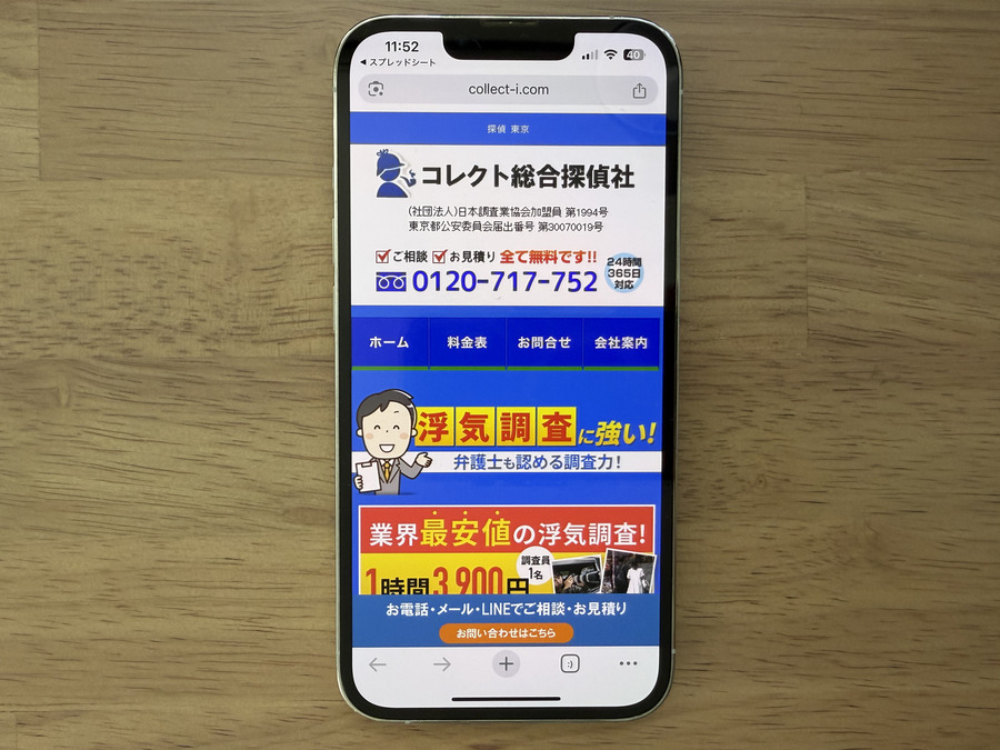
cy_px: 375
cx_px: 500
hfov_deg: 71.6
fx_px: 693
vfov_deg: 56.8
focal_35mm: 24
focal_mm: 2.22
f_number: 2.2
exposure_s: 1/121
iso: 250
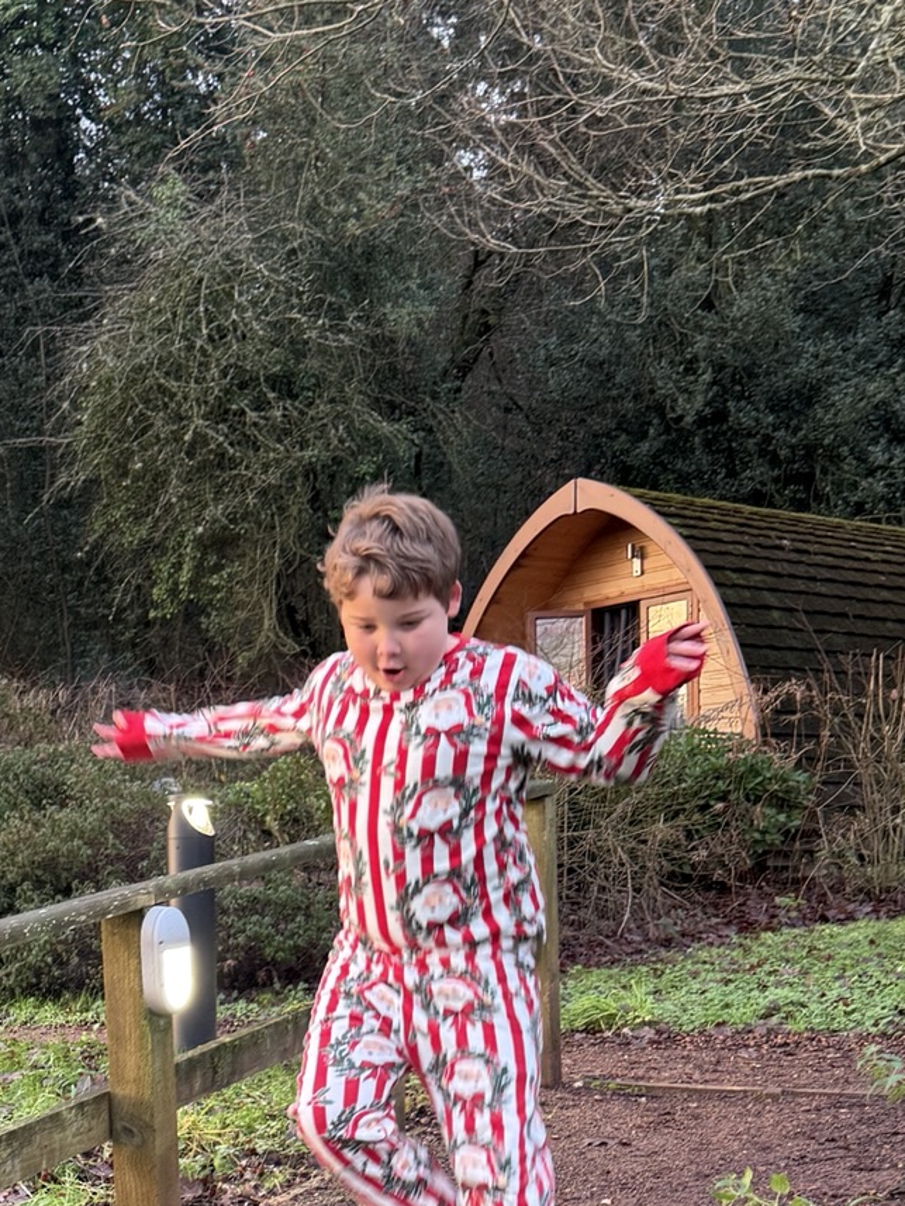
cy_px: 943
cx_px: 121
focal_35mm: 56
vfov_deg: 33.5
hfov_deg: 25.4
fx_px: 1952
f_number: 1.78
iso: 200
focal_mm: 6.76
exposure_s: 1/69
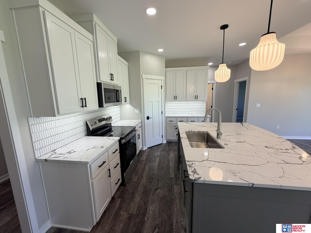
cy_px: 116
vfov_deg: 85.7
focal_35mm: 14
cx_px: 156
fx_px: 126
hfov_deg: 102.1
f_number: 2.2
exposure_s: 1/120
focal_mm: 2.22
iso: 125
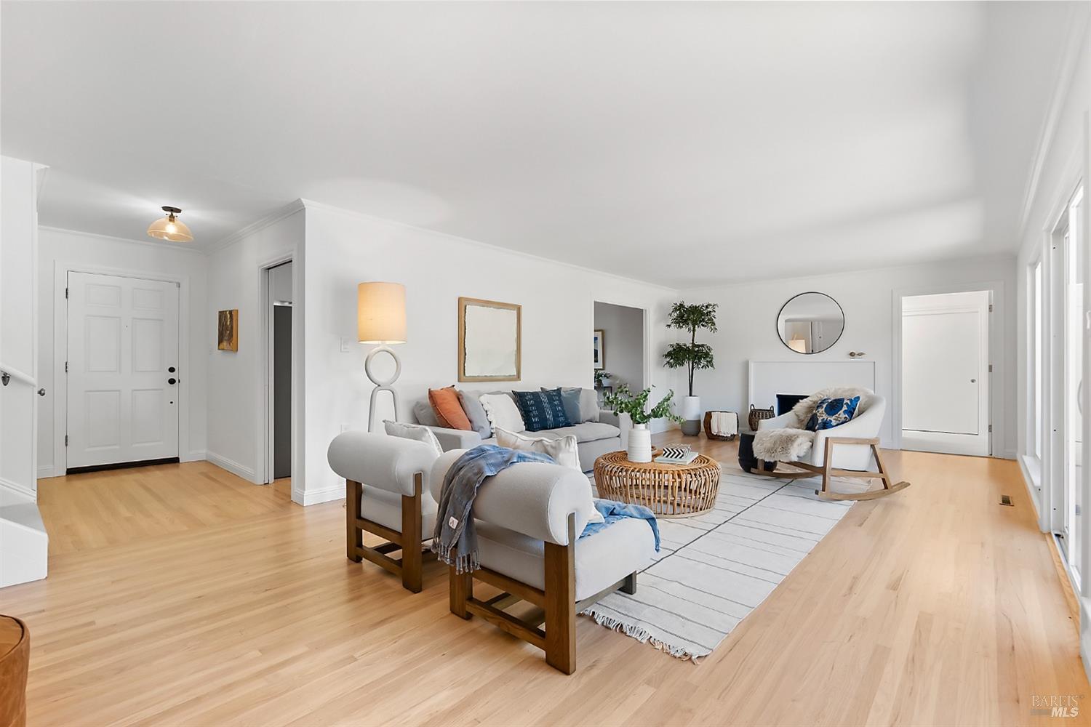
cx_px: 546
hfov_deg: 96.7
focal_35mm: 16
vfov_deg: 73.7
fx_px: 485
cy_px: 364
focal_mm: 16
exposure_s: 1/4
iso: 400
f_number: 8
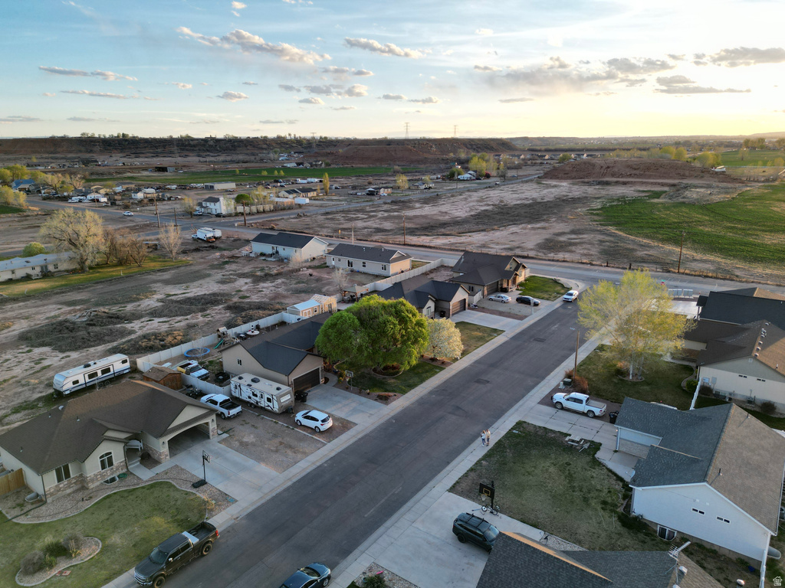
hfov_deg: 71.6
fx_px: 544
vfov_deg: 56.8
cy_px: 294
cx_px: 392
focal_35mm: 24
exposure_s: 1/500
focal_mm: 6.72
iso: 100
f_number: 1.7
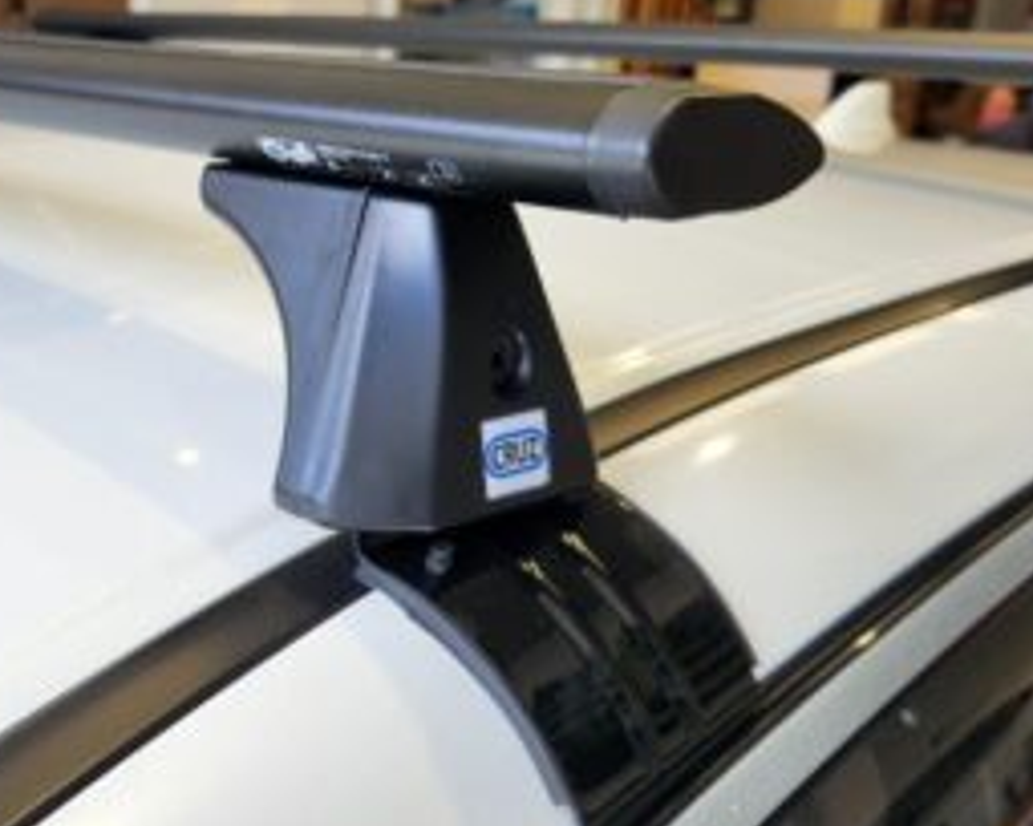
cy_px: 399
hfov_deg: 40.6
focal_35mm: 44
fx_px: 1345
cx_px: 239
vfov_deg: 34.1
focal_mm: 5.4
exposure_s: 1/248
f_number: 1.8
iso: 20
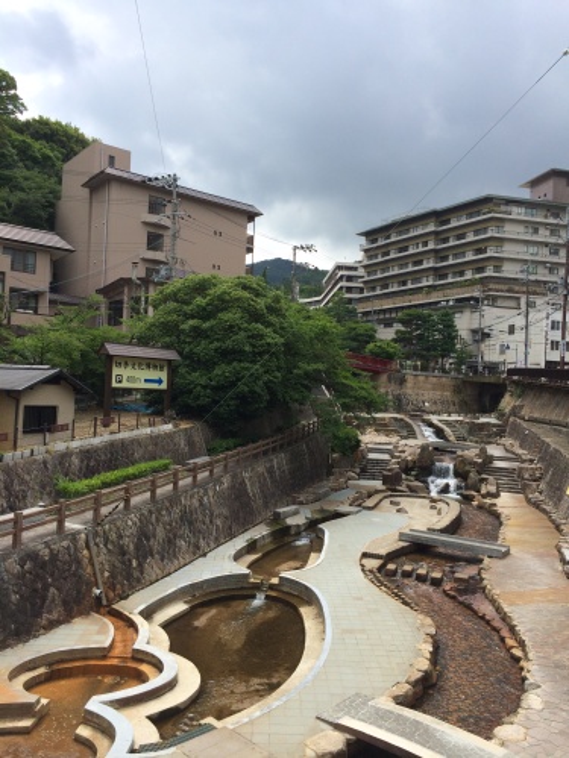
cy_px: 379
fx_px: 657
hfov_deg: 46.8
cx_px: 284
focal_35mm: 30
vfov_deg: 60.0
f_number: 2.2
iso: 32
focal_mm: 4.12
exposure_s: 1/1580
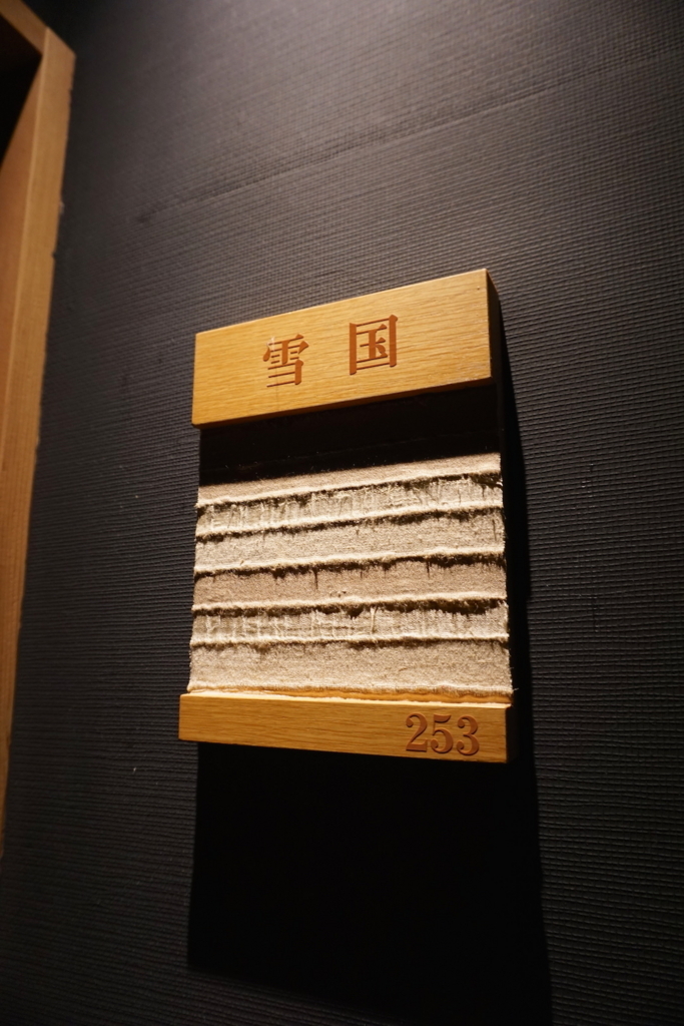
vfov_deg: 73.7
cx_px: 342
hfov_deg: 53.1
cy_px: 513
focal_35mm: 24
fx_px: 684
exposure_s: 1/60
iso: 800
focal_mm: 16
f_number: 4
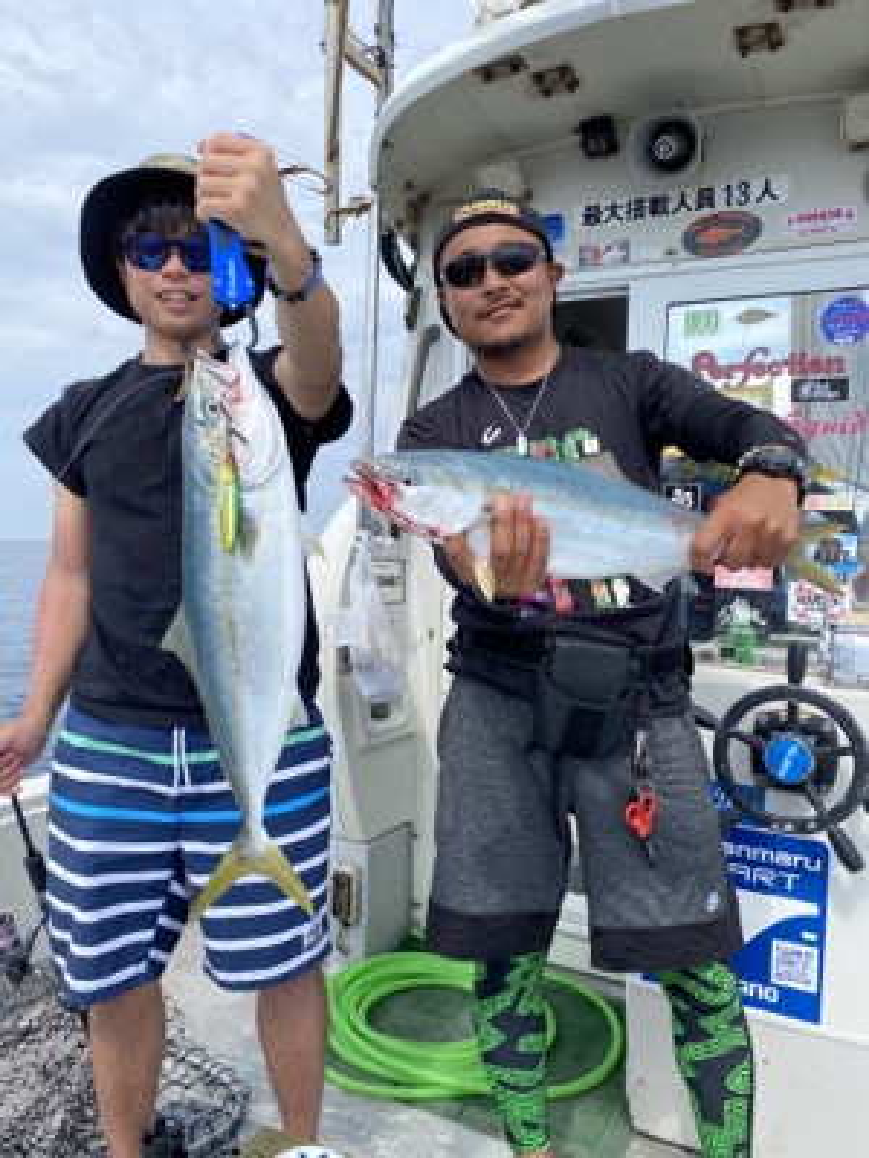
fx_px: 870
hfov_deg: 53.1
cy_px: 579
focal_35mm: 26
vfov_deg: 67.3
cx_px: 434
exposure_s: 1/1838
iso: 32
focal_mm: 4.25
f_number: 1.8
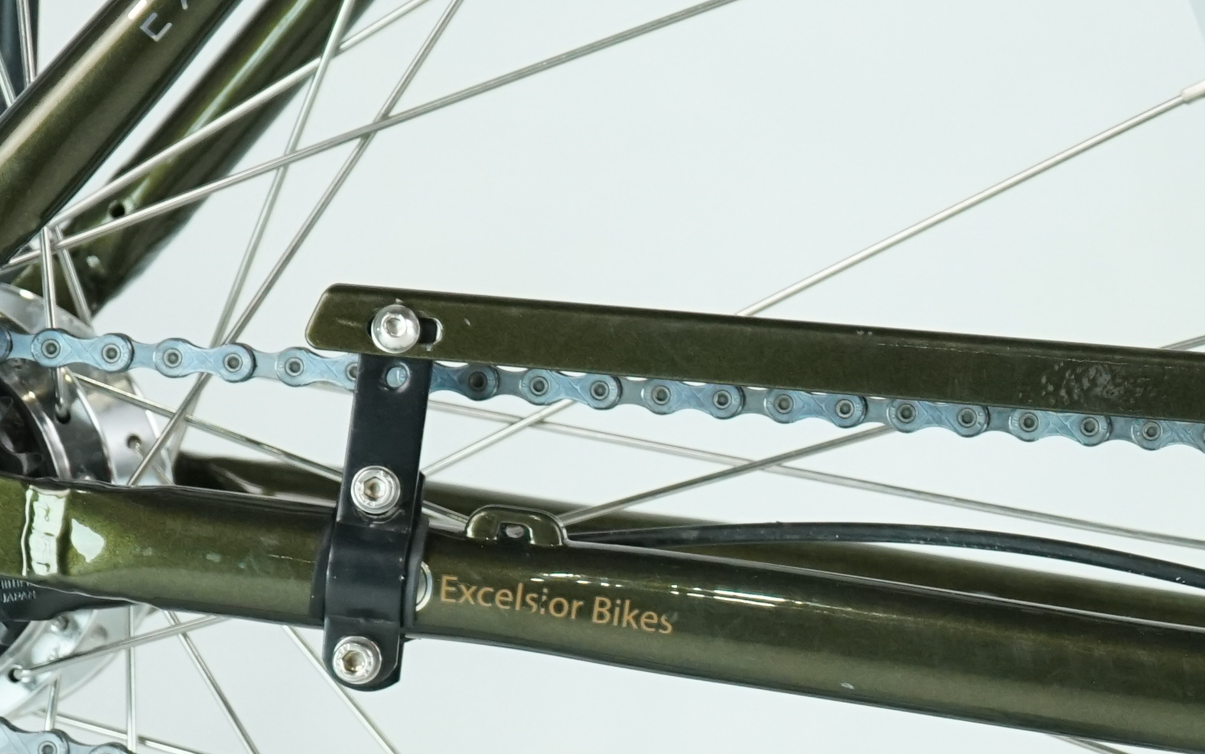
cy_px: 898
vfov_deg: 7.3
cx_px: 1494
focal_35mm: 178
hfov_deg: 11.5
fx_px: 5846
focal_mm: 55
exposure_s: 1/200
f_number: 5.6
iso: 1600
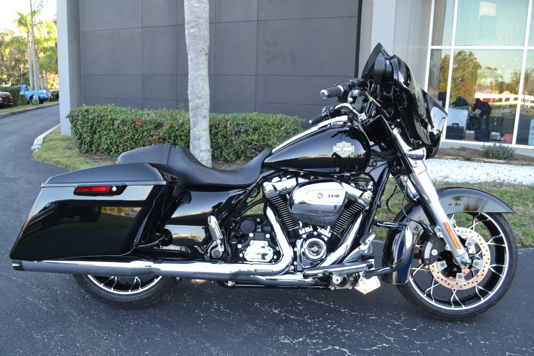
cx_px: 267
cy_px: 178
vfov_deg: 47.9
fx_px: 400
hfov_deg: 67.4
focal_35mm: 27
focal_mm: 18
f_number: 5
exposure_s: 1/100
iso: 400
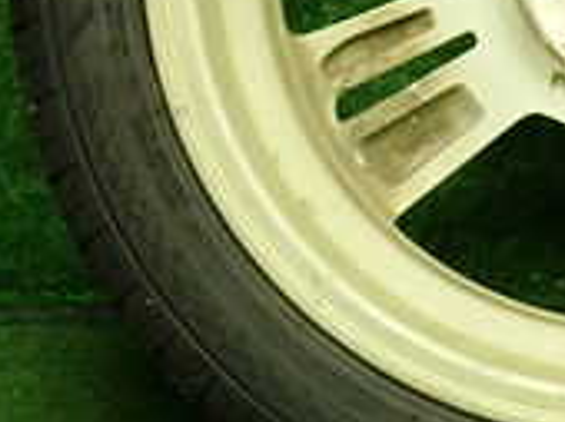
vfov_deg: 13.6
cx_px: 638
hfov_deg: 17.8
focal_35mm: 106
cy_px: -47
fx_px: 1728
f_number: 2.3
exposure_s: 1/40
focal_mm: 5.4
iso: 200
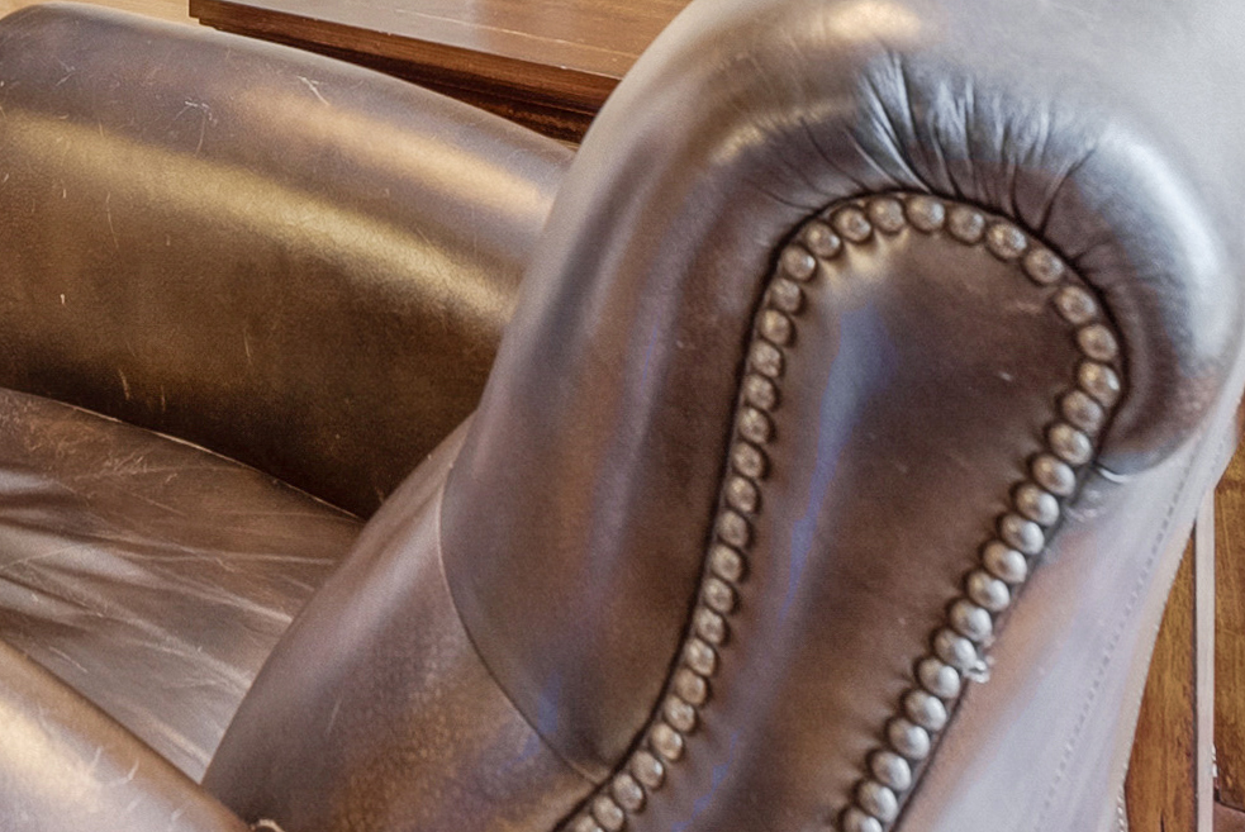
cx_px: -315
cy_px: -718
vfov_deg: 16.3
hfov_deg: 25.6
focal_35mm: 69
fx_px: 2388
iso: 200
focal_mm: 16
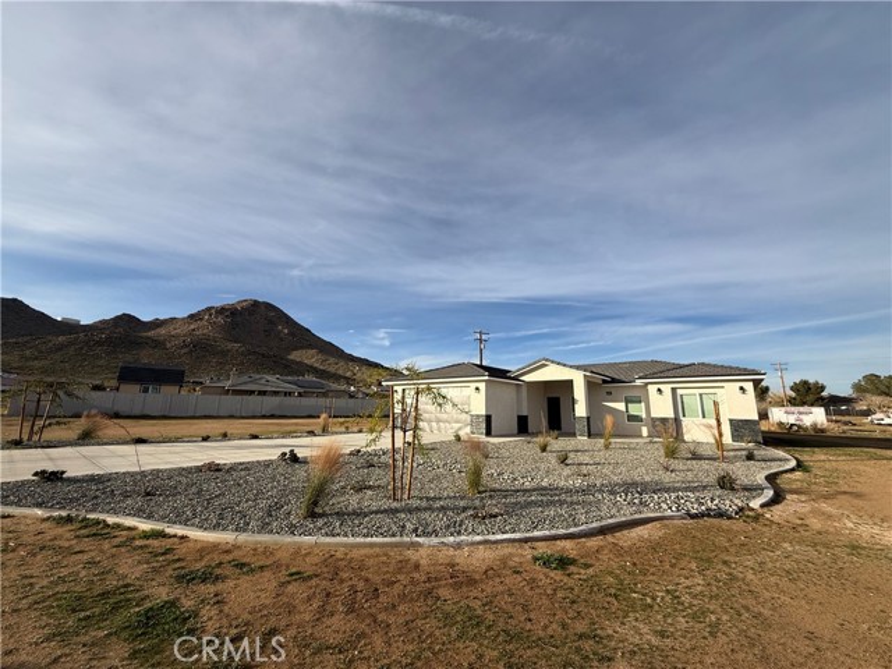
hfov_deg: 102.1
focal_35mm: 14
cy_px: 334
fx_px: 361
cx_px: 446
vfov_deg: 85.7
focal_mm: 2.22
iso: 50
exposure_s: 1/2237
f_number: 2.2
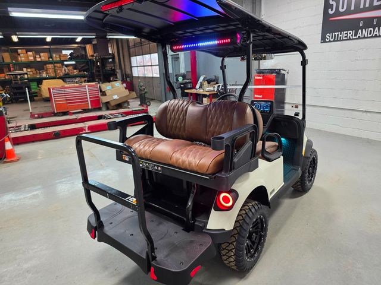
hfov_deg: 73.9
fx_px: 253
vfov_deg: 58.9
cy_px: 142
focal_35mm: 23
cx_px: 190
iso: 160
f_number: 1.7
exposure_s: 1/120
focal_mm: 6.3
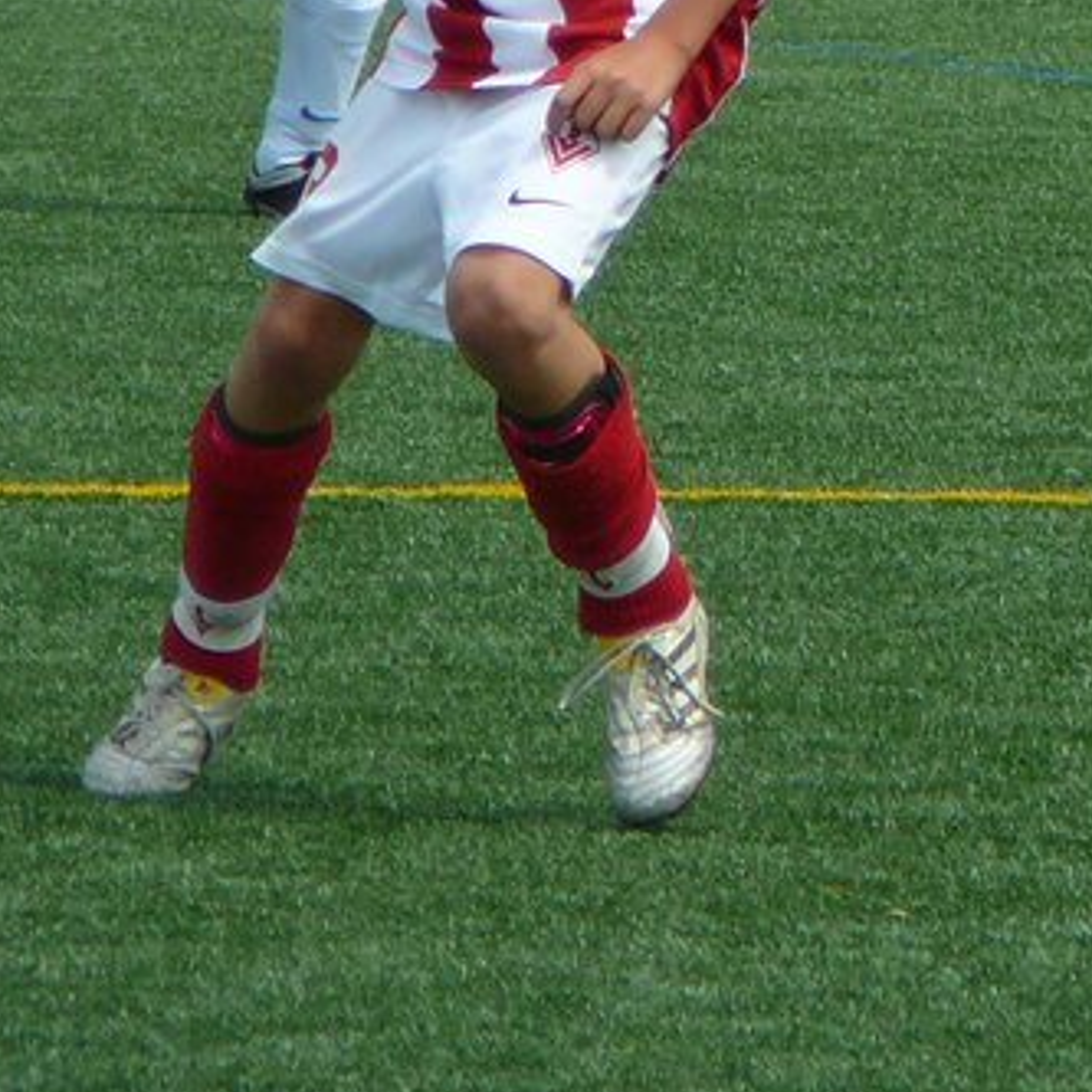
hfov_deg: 2.3
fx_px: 27660
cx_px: 1190
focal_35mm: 775
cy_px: -39
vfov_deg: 2.3
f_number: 4.1
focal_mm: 43.4
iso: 80
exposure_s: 1/500
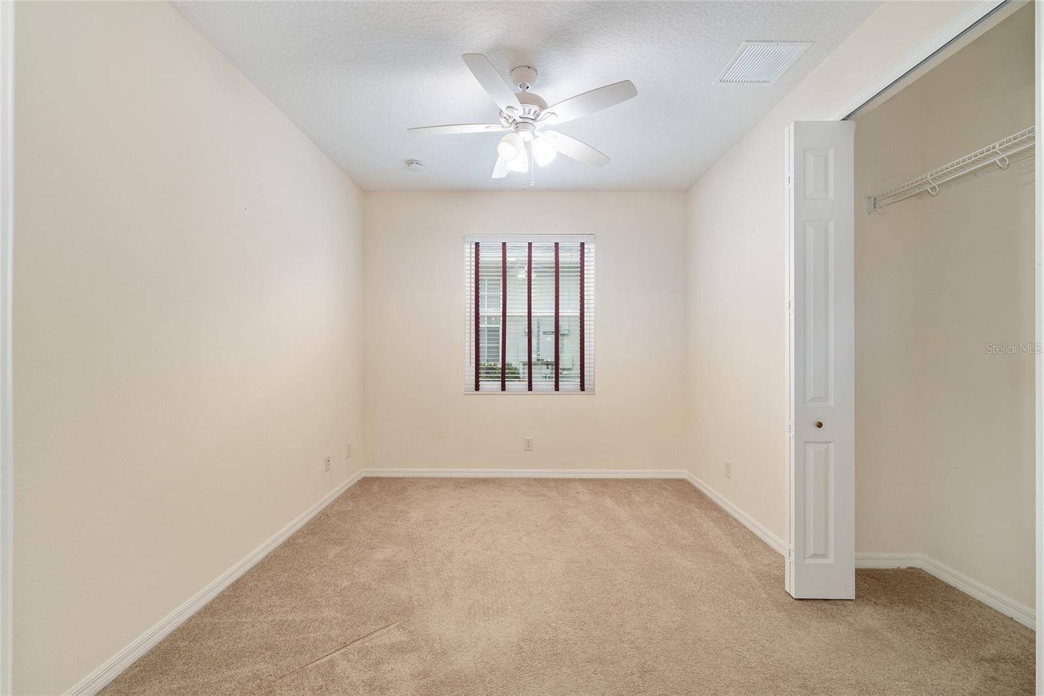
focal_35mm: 14
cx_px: 522
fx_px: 406
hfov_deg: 104.3
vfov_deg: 81.2
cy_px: 348
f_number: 8
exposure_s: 1/20
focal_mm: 14
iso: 500
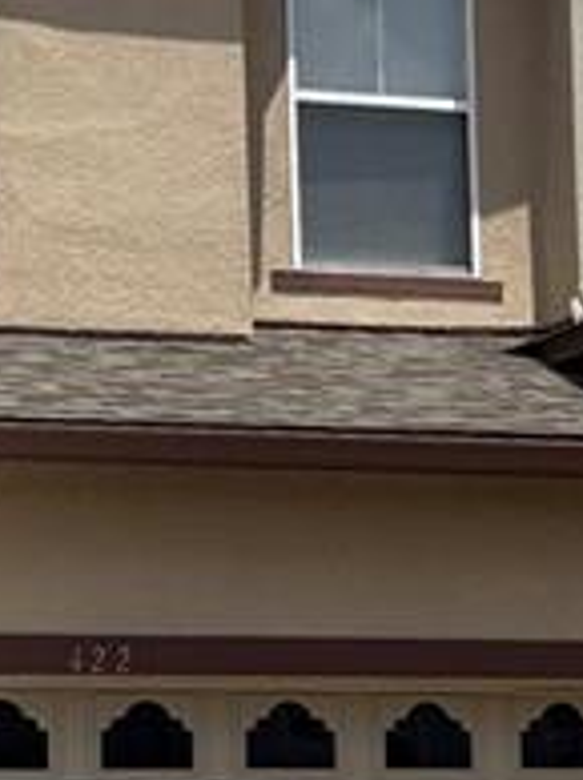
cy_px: 478
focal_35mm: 161
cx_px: 169
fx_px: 3623
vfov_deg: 12.3
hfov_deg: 9.2
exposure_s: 1/6993
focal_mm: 5.96
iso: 50
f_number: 1.6
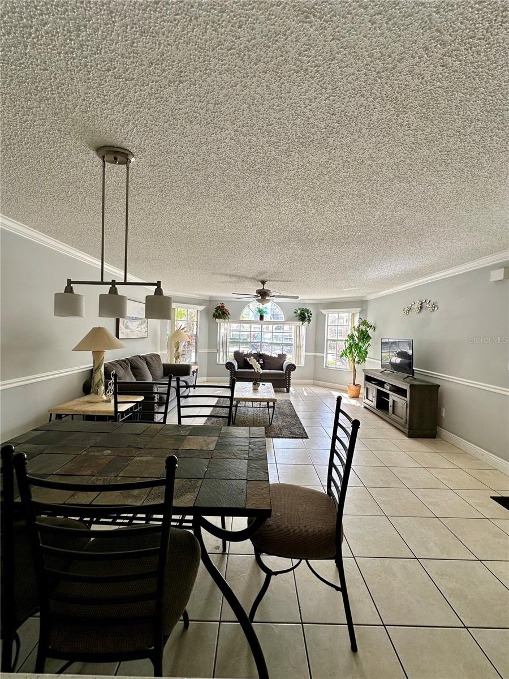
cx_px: 254
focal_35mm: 14
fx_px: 274
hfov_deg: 85.7
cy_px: 340
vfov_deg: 102.1
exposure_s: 1/103
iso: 40
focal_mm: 2.22
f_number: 2.2
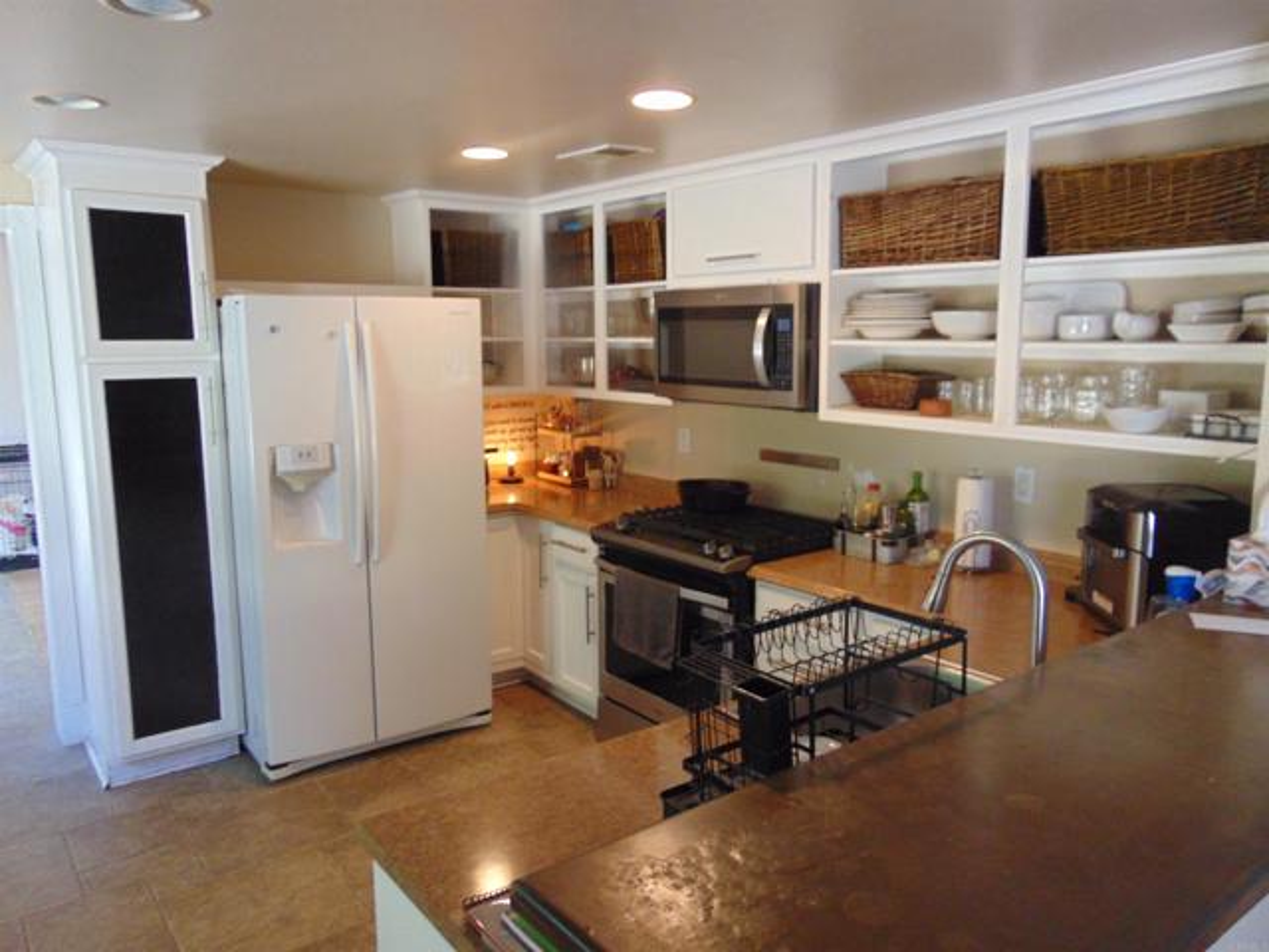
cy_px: 476
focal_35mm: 25
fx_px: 916
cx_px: 634
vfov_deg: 54.9
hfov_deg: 69.4
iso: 250
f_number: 3
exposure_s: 1/30
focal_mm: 4.5
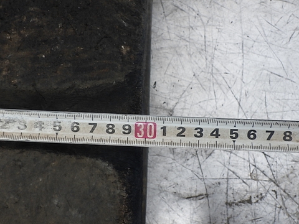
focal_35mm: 34
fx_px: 294
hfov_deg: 54.0
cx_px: 150
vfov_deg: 41.8
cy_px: 112
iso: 125
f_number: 4.6
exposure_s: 1/500
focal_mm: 6.1
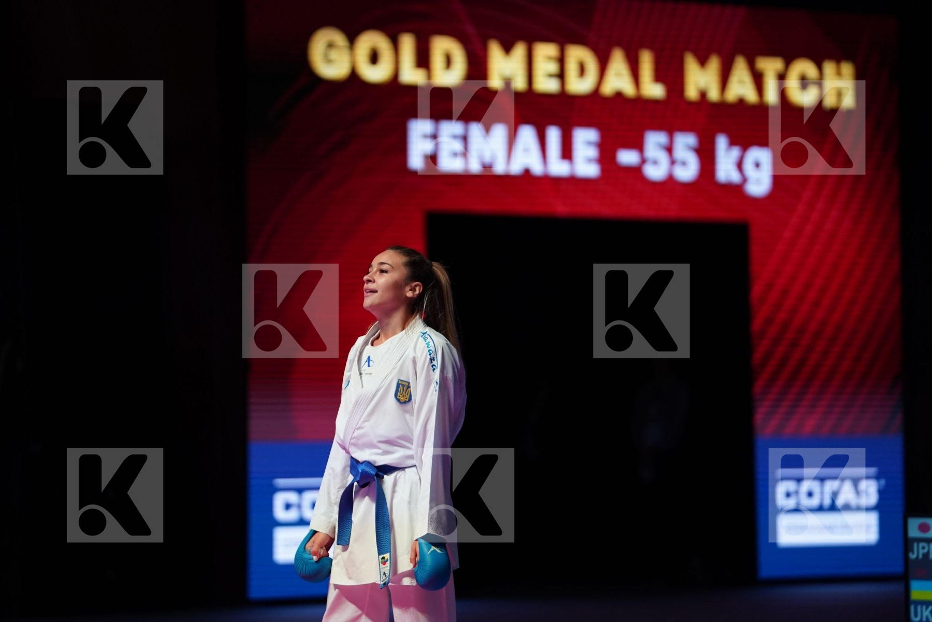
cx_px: 466
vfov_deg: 8.7
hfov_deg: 13.0
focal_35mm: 158
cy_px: 311
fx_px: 4090
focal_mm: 158
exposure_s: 1/1000
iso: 2000
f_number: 2.8
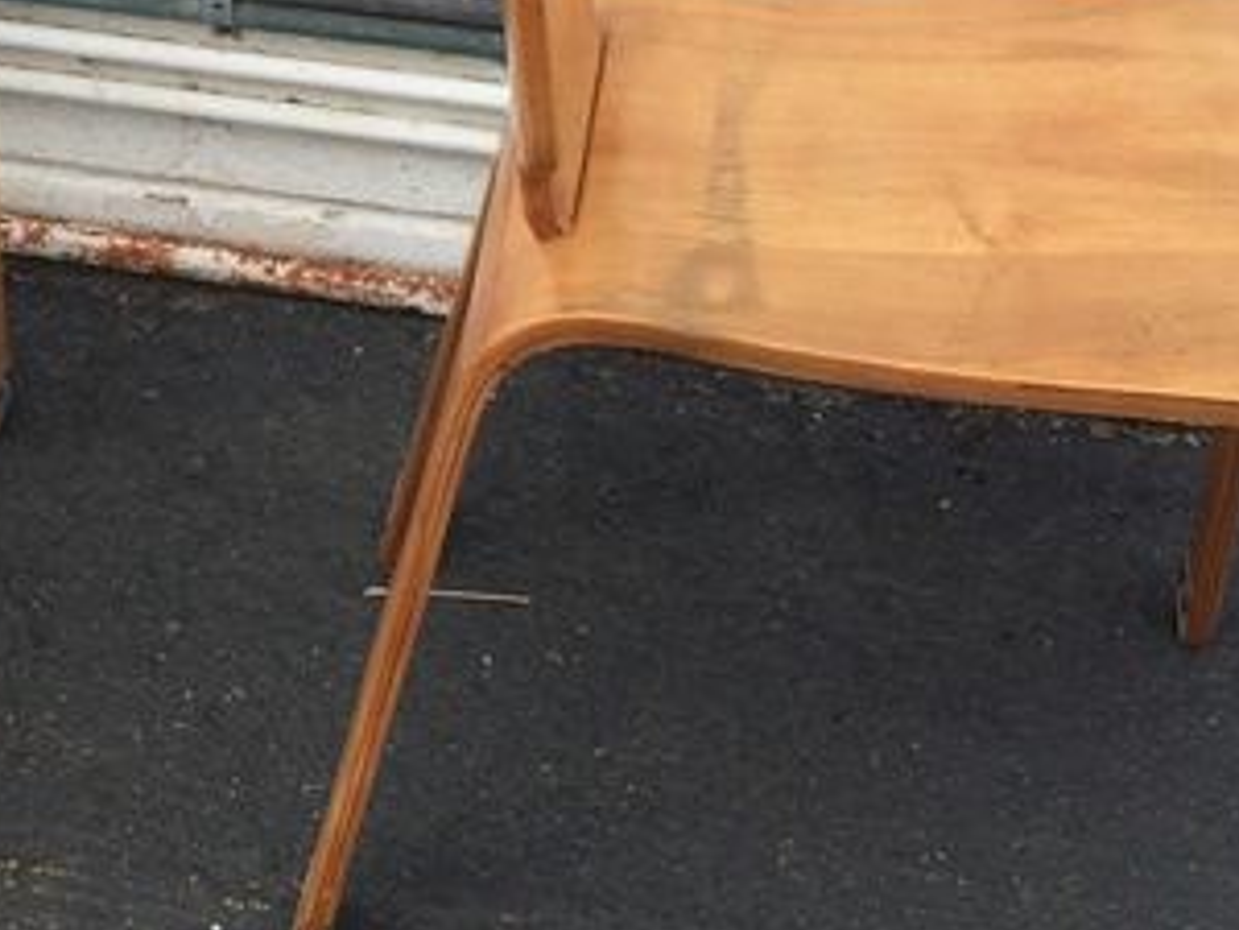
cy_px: 155
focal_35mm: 90
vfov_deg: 16.3
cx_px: 140
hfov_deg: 21.3
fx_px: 3221
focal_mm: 4.12
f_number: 2.2
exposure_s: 1/1414
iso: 32
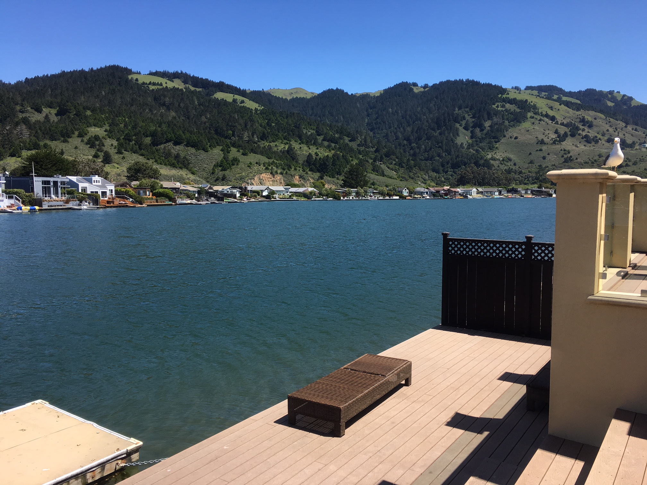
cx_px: 324
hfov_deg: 61.7
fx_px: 542
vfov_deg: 48.2
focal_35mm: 29
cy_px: 242
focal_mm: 4.15
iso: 25
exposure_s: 1/1479
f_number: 2.2
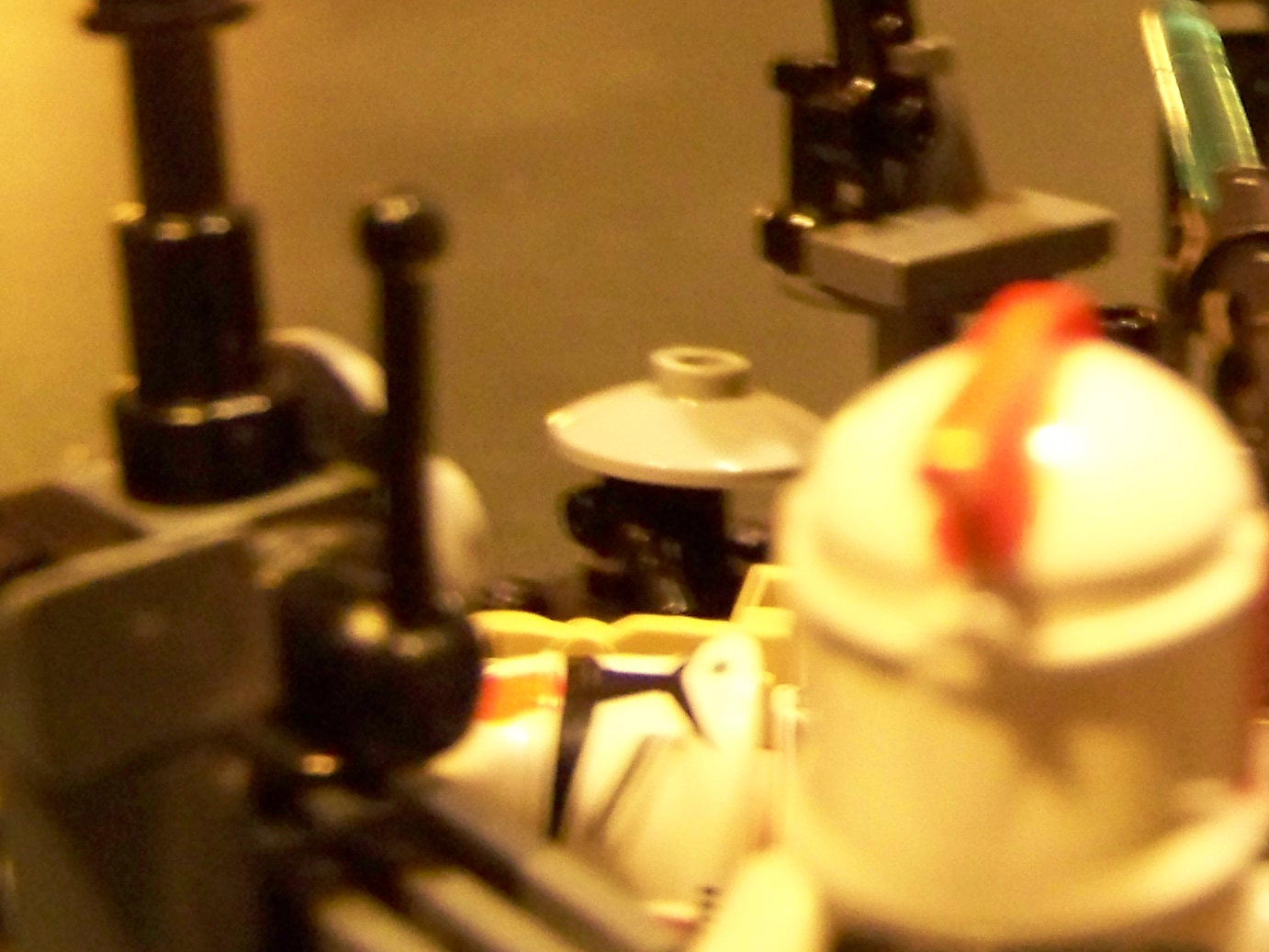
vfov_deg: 18.1
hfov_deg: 23.6
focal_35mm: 80
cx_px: 1212
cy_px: 48
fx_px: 2933
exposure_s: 1/6
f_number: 2.8
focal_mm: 5.85
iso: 400
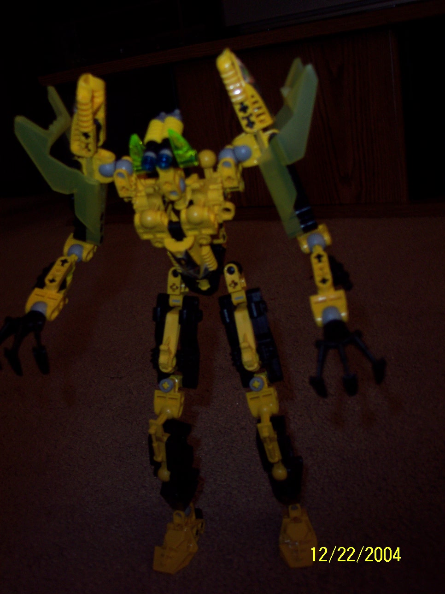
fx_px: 651
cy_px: 297
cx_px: 222
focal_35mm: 38
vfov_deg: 49.0
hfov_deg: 37.7
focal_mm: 8
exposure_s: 1/30
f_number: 2.8
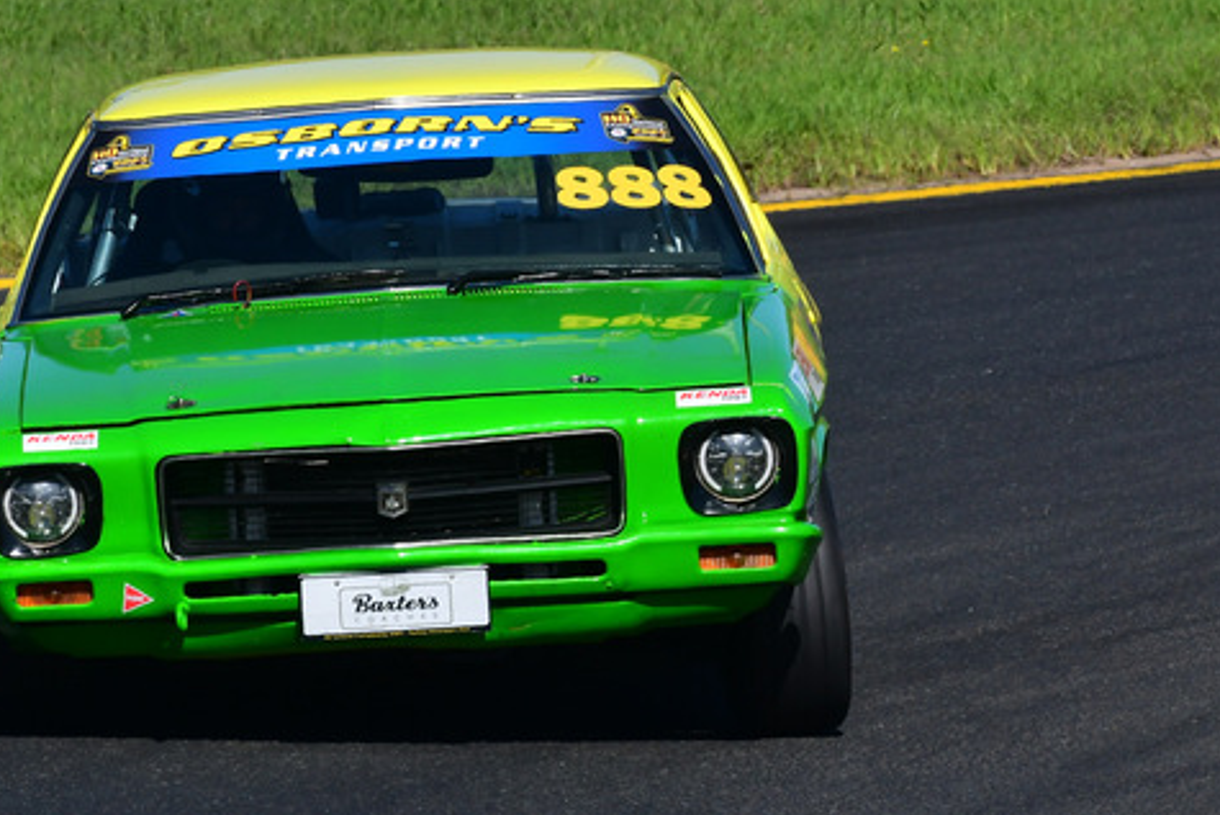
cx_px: 722
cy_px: 183
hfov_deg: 2.6
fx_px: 26542
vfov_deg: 1.8
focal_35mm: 783
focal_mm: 310
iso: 400
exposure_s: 1/640
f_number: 13
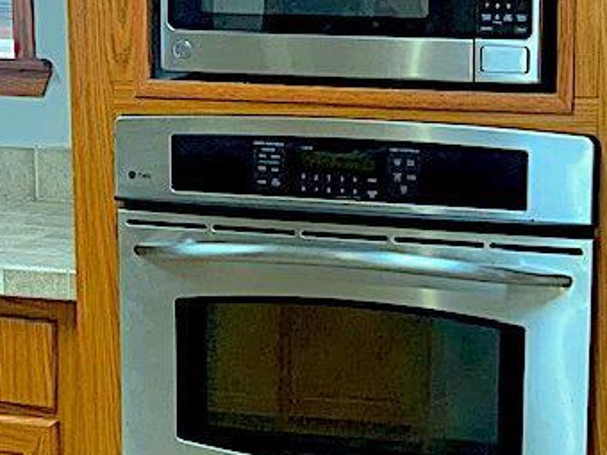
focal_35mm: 98
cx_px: 403
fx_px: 1718
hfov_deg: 20.0
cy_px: 250
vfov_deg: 15.1
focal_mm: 6
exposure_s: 1/60
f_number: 2.4
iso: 400
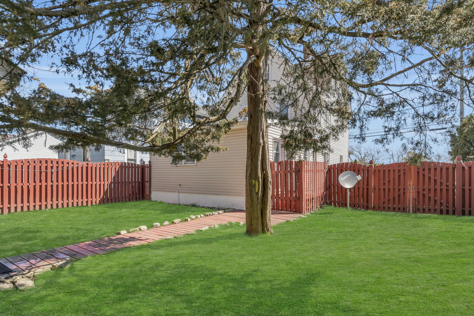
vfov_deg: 67.2
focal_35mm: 18
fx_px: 237
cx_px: 253
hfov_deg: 89.9
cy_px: 177
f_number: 8
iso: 200
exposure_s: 1/125
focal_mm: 16
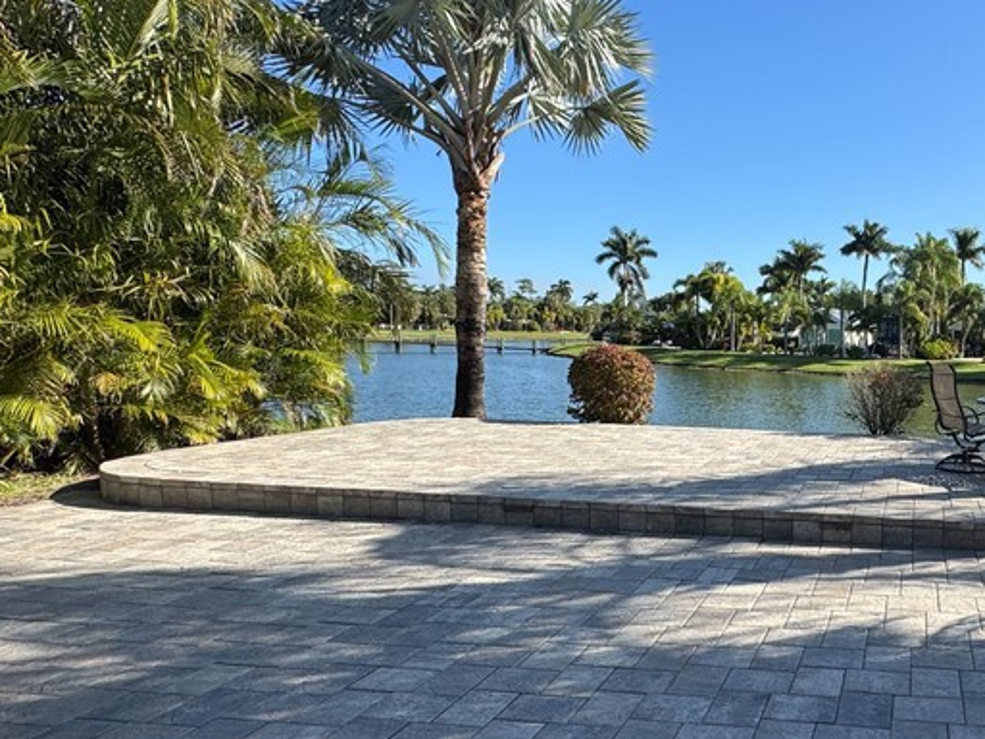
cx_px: 845
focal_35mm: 28
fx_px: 797
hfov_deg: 56.7
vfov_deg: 49.7
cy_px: 389
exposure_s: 1/1709
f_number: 2.2
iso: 50
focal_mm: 2.22
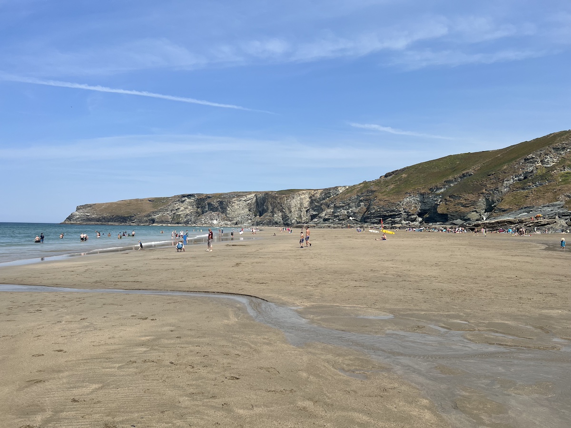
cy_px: 214
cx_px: 286
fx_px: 429
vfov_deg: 53.1
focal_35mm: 26
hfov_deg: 67.3
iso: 50
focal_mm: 5.7
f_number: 1.5
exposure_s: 1/6211
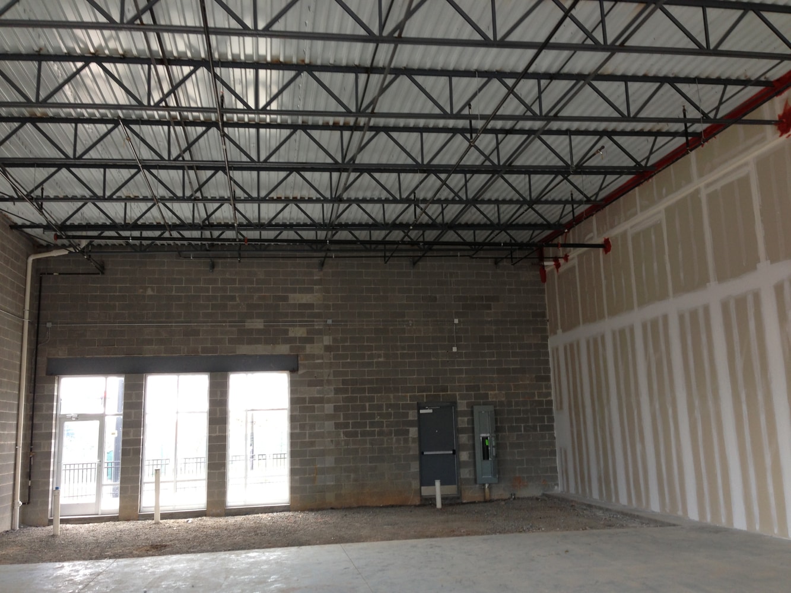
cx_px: 396
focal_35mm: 33
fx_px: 754
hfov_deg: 55.3
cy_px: 296
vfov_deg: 43.0
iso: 50
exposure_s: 1/40
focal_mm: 4.13
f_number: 2.4
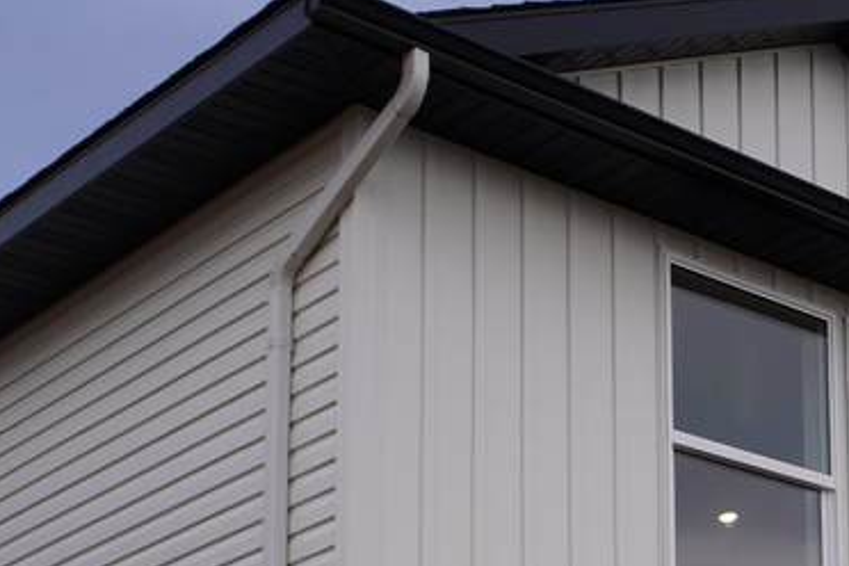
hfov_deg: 20.8
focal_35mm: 88
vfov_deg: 14.6
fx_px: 2069
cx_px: 1146
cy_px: 825
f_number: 5
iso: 100
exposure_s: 1/200
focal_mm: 17
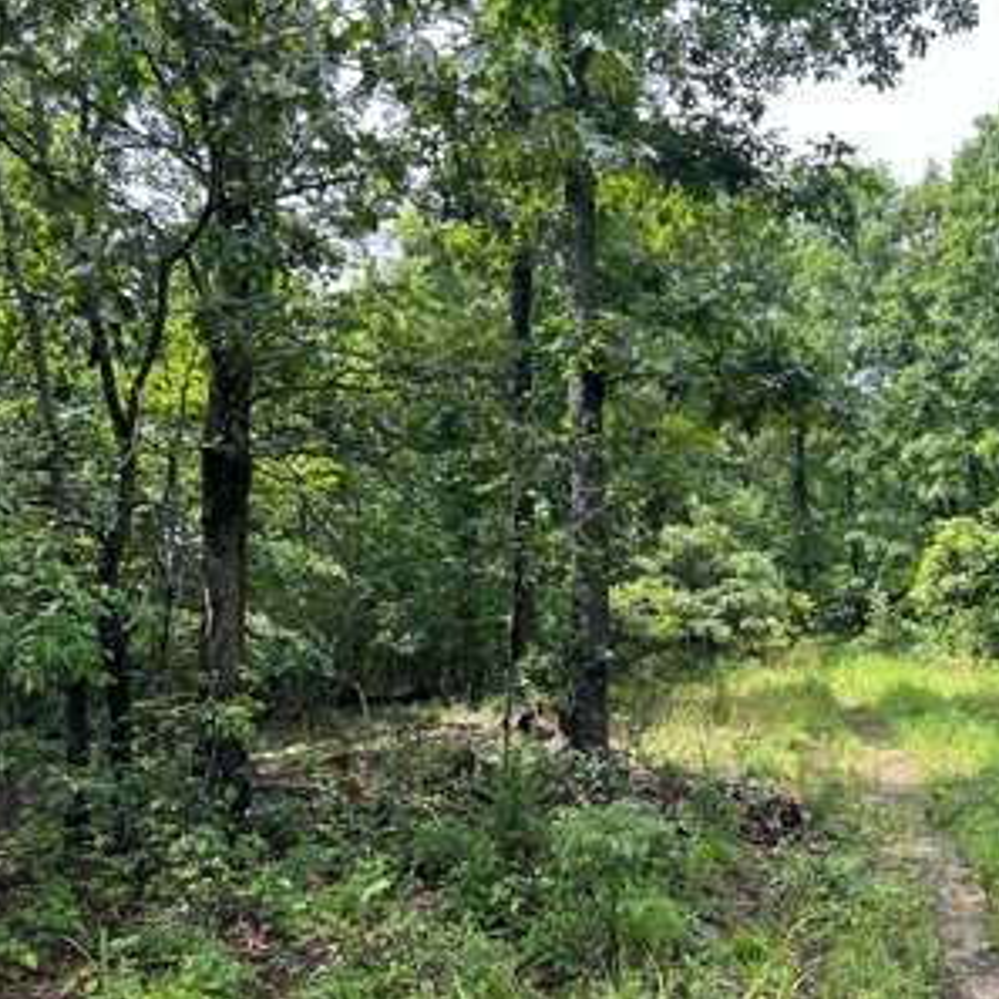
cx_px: 656
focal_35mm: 31
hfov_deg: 51.7
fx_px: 1012
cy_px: 501
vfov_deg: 52.5
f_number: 1.5
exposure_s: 1/700
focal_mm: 5.7
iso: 50
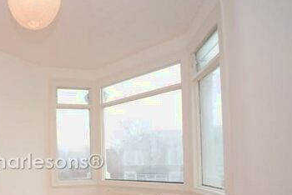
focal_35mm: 24
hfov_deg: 64.0
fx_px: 195
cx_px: 41
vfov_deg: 49.6
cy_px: 160
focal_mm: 8
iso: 200
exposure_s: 1/125
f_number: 5.6
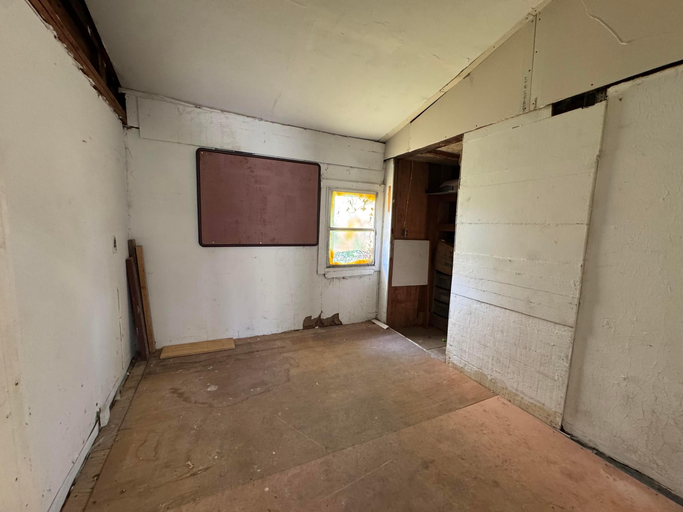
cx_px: 342
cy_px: 256
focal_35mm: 14
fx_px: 276
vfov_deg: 85.7
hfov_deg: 102.1
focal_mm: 2.22
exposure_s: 1/60
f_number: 2.2
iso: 320
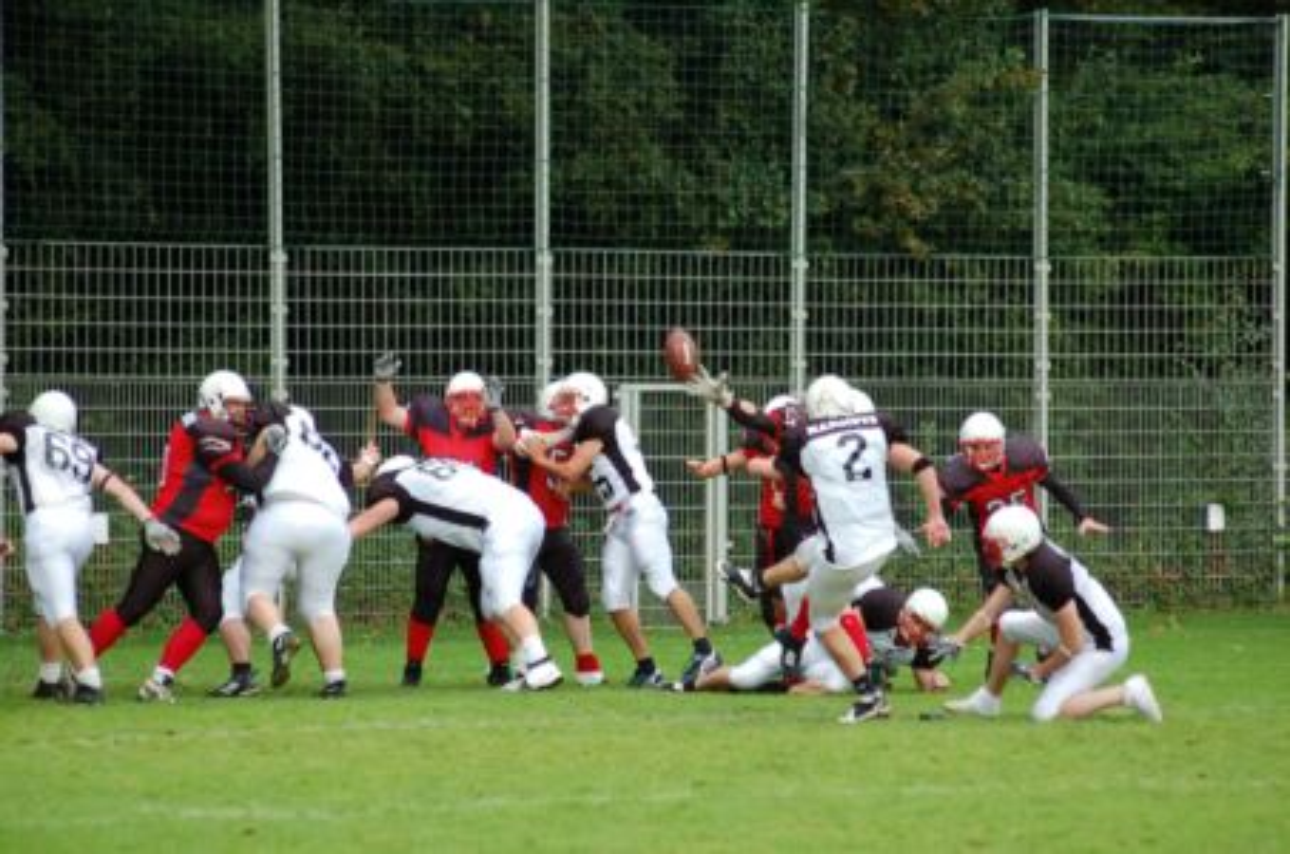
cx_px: 645
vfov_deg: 6.1
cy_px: 427
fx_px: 8045
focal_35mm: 225
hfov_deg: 9.2
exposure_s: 1/500
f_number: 4.5
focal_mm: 150
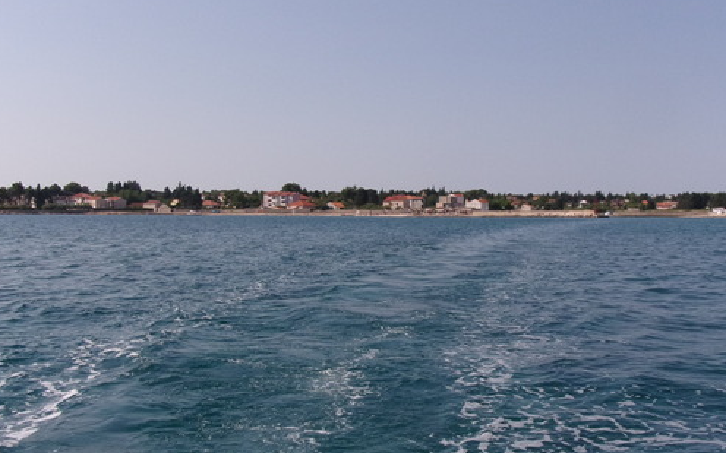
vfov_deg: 31.2
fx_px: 811
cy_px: 234
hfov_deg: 48.1
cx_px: 400
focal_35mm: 41
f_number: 10.8
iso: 80
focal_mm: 4.3
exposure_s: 1/170
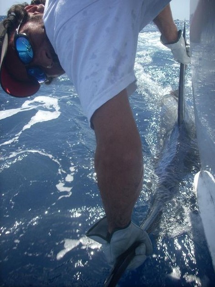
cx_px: 108
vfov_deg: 50.2
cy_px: 144
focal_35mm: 37
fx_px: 307
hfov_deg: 38.6
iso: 64
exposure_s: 1/201
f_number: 5.6
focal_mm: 6.2
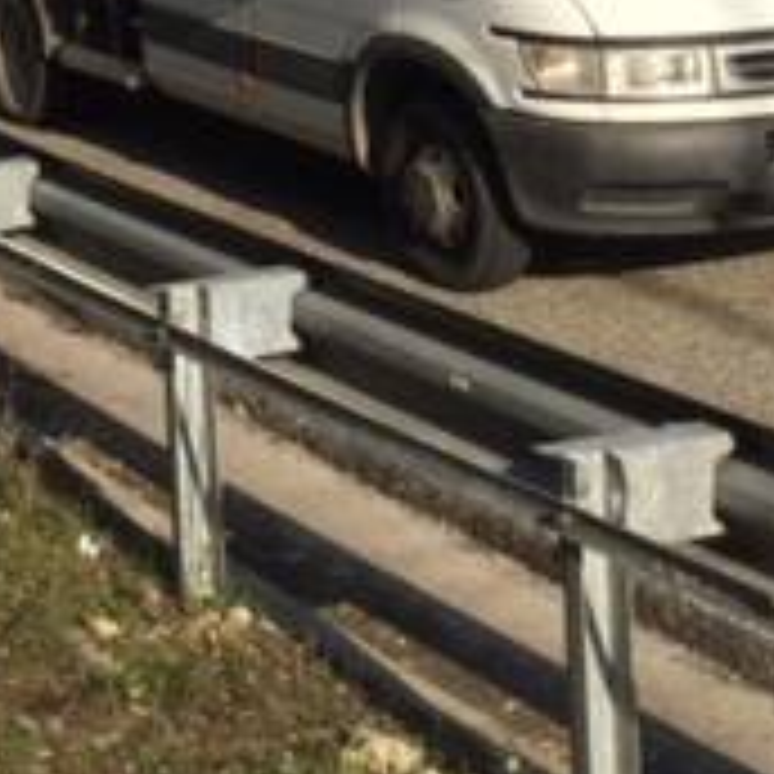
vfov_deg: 16.1
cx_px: -351
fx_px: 2580
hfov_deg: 15.8
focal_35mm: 102
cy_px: -256
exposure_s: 1/1253
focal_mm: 3.3
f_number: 2.4
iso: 25
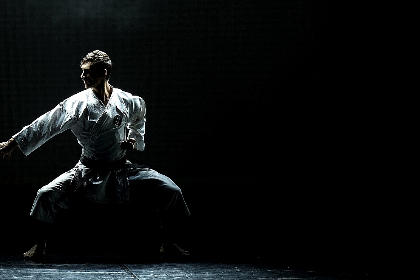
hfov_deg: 5.2
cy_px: 101
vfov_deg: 3.5
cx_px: 108
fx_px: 4584
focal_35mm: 393
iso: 200
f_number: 5.6
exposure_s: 1/180
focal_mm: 164
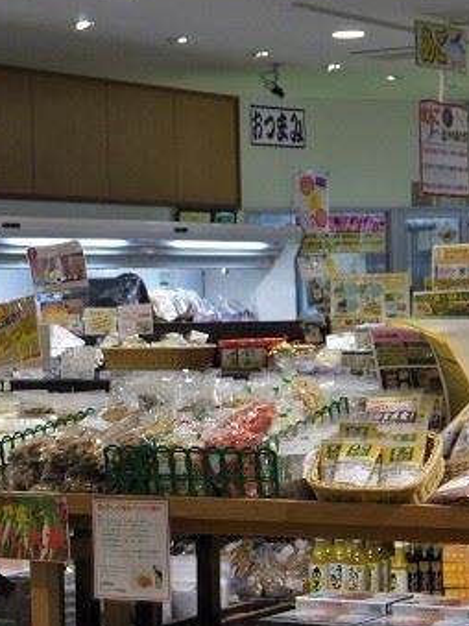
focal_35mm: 117
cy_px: 415
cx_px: 126
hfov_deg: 12.6
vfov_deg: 16.8
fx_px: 2115
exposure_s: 1/60
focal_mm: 31
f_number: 5
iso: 400
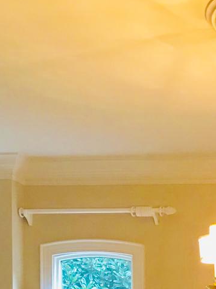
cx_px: 260
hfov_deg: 15.8
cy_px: 429
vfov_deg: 19.2
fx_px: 749
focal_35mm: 90
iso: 50
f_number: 1.8
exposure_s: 1/15
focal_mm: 3.99
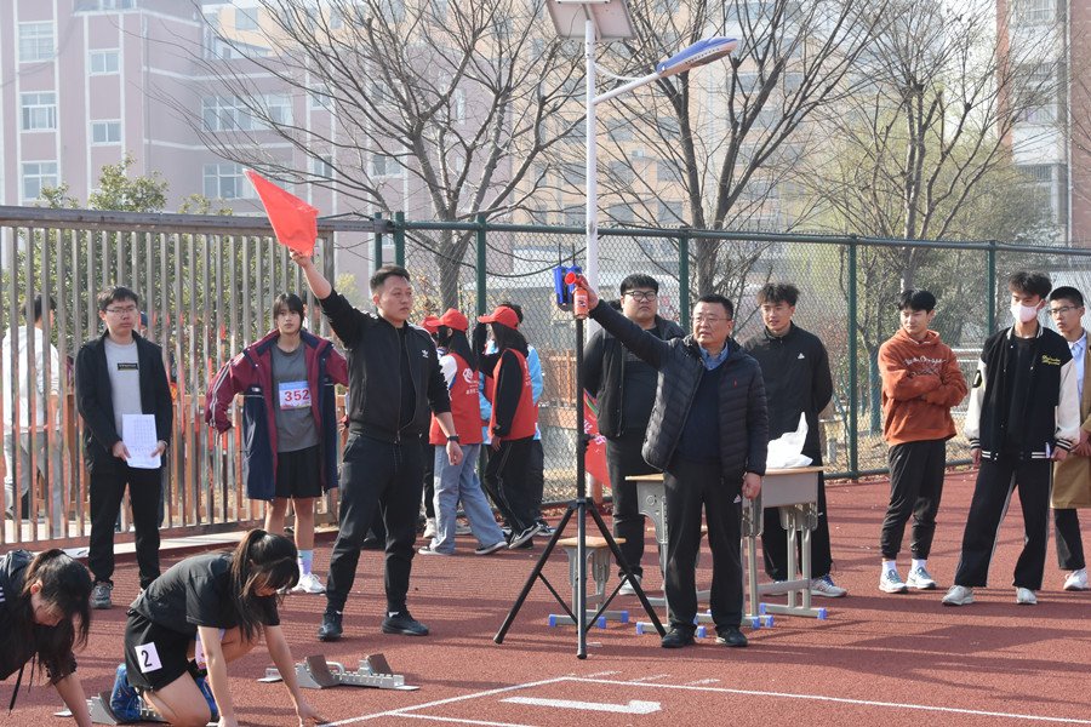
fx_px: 2364
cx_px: 546
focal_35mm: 78
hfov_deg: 26.0
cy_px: 364
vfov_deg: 17.5
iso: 1000
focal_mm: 52
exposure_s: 1/500
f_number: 11
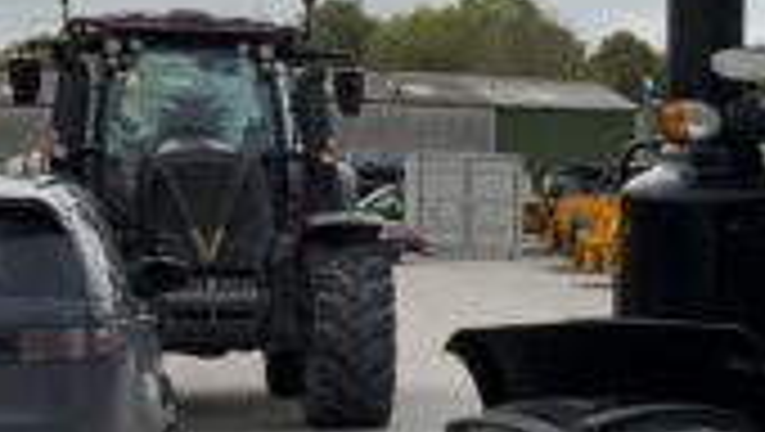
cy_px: 333
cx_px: 1278
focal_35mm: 119
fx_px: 2416
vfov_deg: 10.2
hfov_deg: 15.9
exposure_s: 1/1377
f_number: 1.8
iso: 16
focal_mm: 3
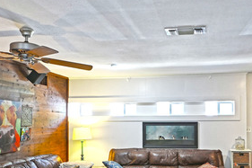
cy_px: 116
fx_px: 287
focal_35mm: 41
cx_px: 160
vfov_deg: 32.2
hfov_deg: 46.9
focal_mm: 12
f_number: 3.5
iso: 220
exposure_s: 1/20
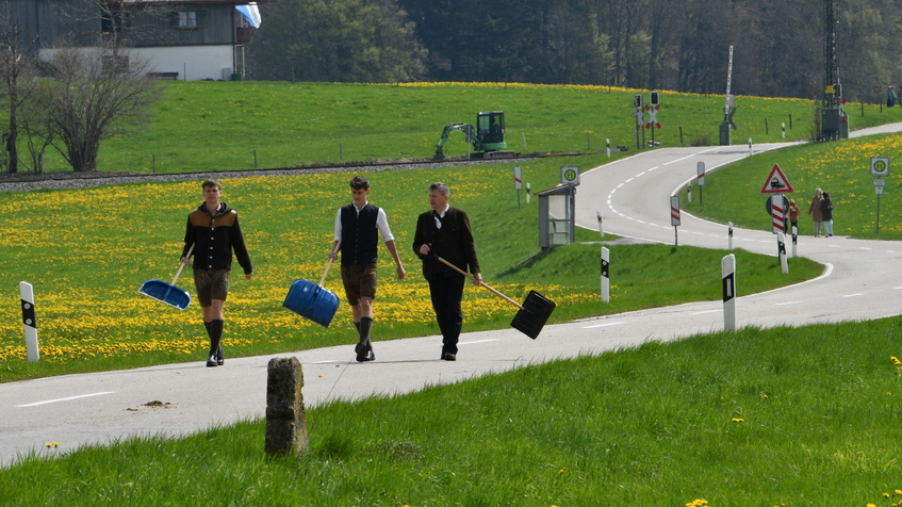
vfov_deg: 3.2
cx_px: 368
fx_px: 9087
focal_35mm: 380
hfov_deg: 5.7
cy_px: 231
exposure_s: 1/250
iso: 100
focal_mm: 200
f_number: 13
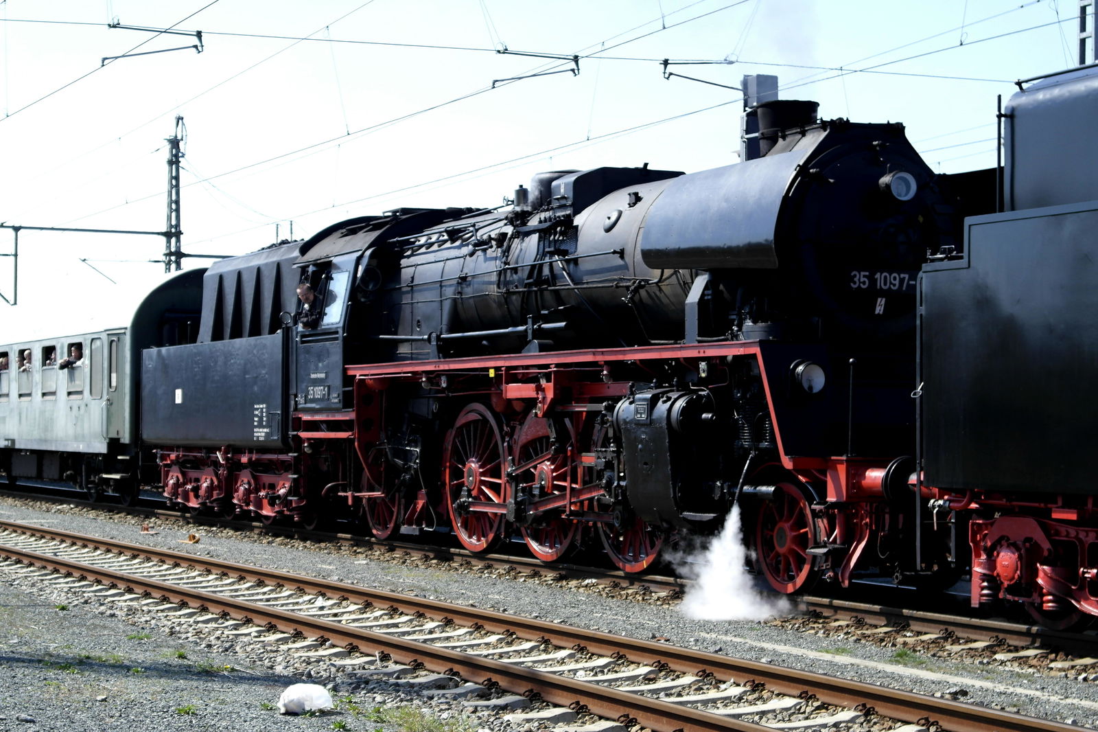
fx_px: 2348
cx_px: 549
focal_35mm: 77
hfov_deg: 26.3
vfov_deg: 17.7
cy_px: 366
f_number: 5.6
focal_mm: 50
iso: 100
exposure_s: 1/200
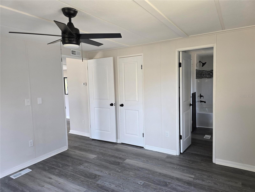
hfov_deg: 73.9
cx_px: 128
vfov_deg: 58.9
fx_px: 169
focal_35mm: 23
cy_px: 96
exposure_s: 1/60
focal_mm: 6.3
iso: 64
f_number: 1.7
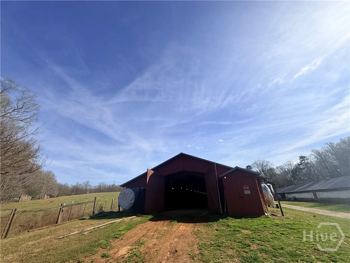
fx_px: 142
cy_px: 132
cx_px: 175
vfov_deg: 85.7
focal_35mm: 14
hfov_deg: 102.1
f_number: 2.2
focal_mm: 2.22
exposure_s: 1/3891
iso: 50
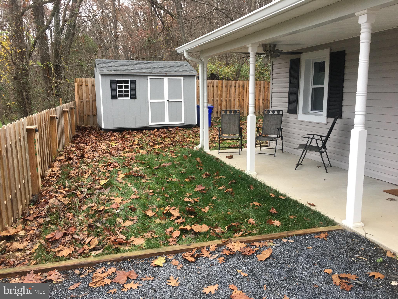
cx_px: 199
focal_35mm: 29
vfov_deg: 48.2
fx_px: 333
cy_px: 150
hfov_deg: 61.7
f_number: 2.2
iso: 25
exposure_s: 1/40
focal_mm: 4.15
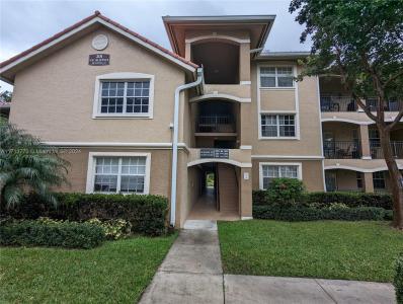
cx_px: 202
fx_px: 187
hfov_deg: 94.4
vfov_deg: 78.3
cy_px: 152
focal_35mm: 16
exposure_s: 1/315
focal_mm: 2.35
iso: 52
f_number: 2.2
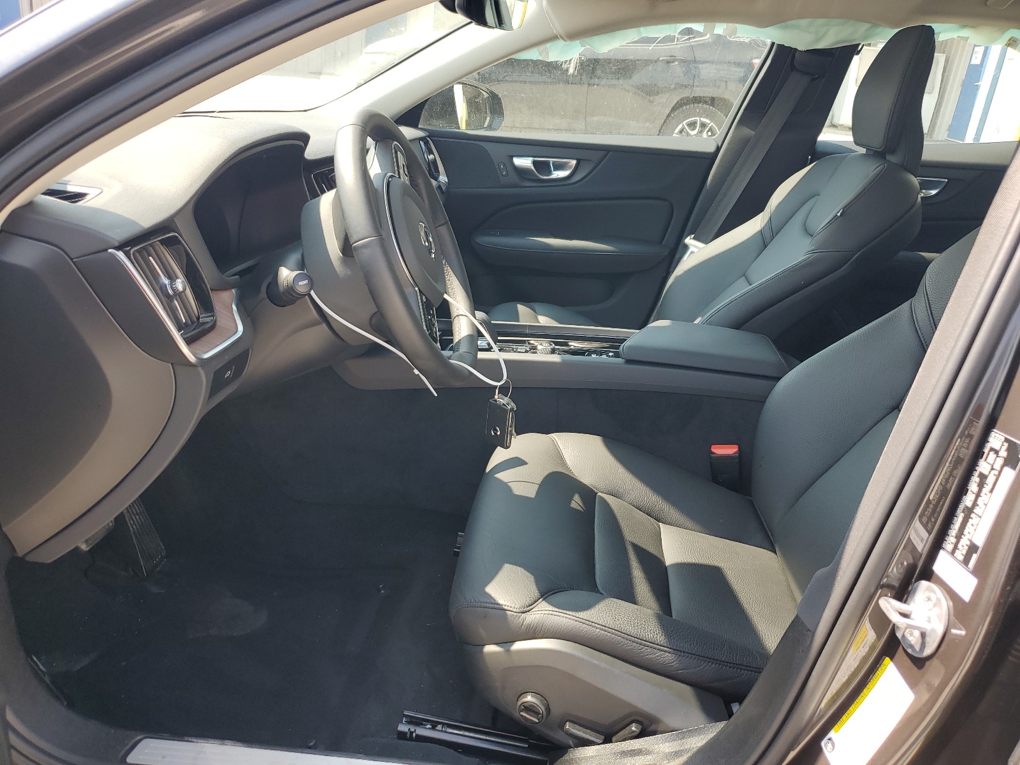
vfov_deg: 53.1
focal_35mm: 26
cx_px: 510
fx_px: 766
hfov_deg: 67.3
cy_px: 382
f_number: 1.5
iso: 50
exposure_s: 1/435
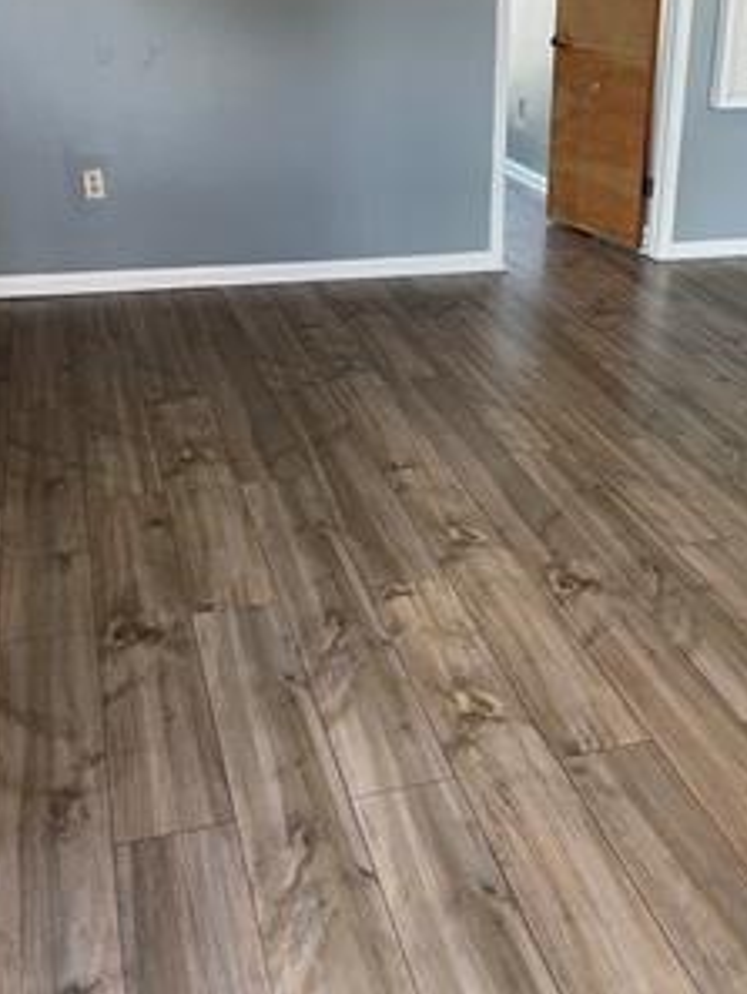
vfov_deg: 44.3
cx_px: 506
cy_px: 355
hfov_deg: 34.0
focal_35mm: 42
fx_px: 1208
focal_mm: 4.2
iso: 80
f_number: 1.6
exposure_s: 1/60
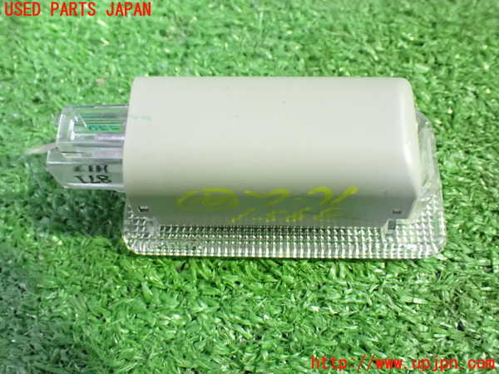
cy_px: 187
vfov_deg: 37.7
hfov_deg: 49.0
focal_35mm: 38
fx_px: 548
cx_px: 250
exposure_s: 1/40
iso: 1250
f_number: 2.7
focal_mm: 6.83
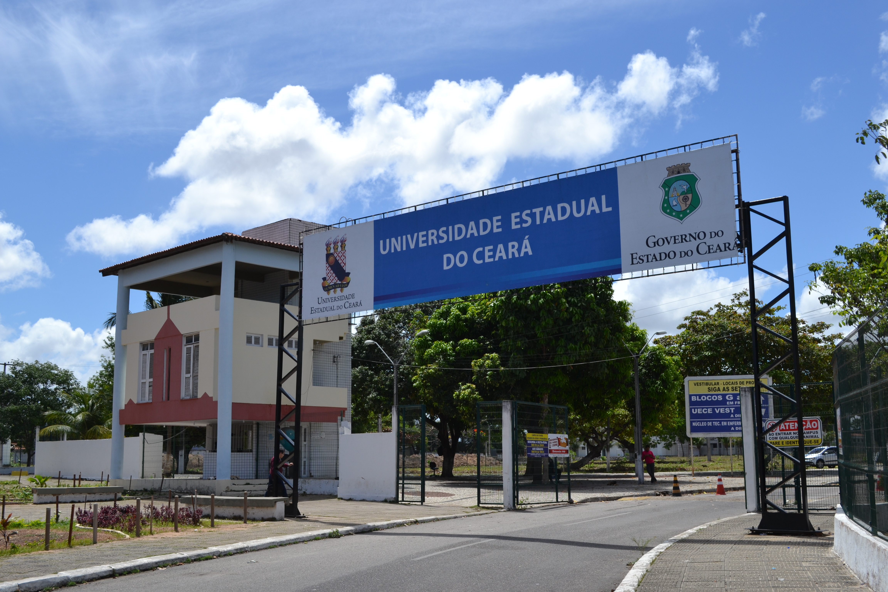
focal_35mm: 39
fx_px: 962
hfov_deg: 49.6
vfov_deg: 34.2
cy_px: 296
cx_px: 444
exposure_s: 1/320
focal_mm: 26
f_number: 9
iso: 100
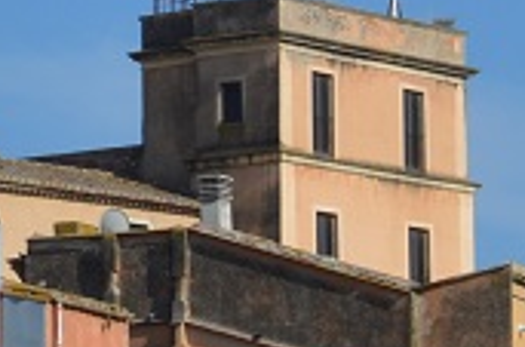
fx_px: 6559
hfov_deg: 4.5
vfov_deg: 3.0
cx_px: 1234
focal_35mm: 451
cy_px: 996
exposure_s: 1/250
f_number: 8
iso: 160
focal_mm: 52
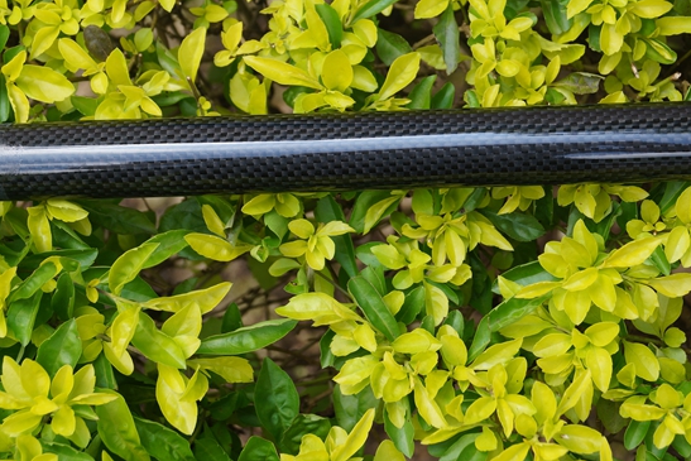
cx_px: 430
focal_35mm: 77
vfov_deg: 17.7
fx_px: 1473
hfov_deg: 26.3
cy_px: 150
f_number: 7.1
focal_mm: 35
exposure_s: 1/80
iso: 100
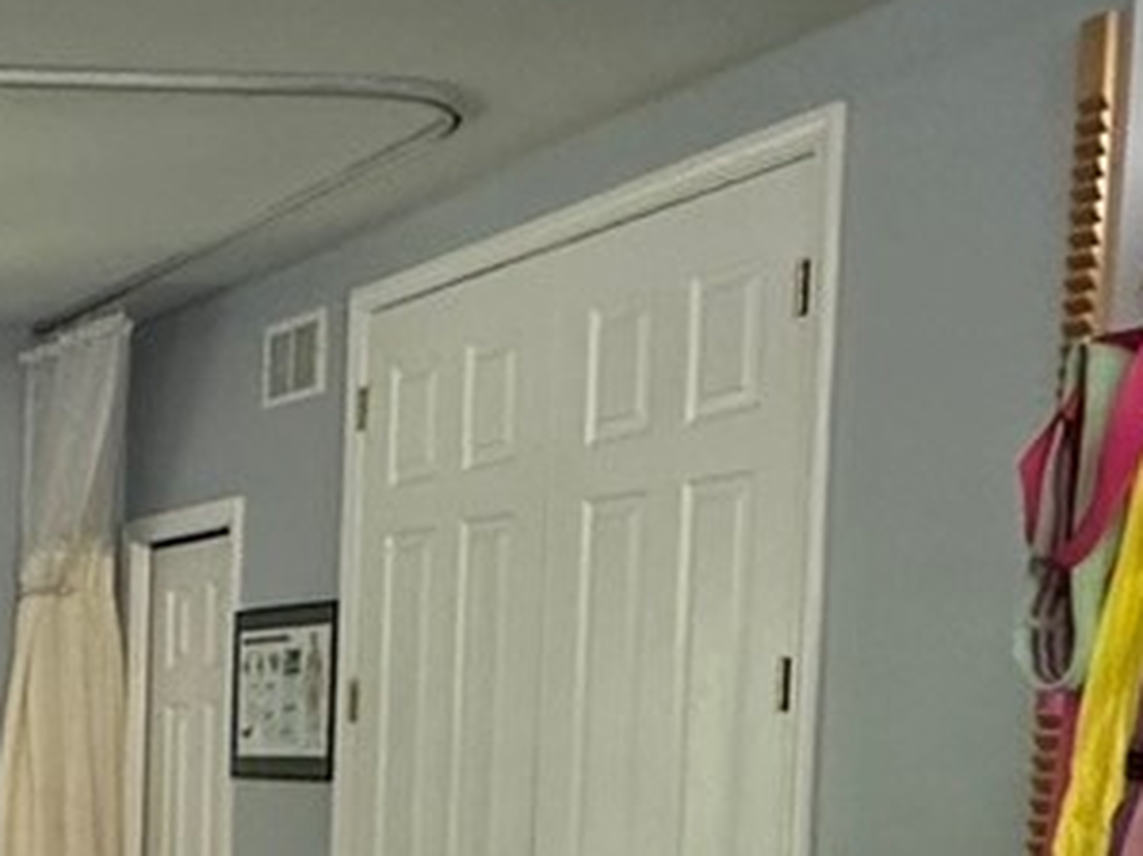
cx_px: -638
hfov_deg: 21.3
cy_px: 1051
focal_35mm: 75
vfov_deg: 18.5
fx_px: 2475
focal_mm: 2.22
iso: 250
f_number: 2.2
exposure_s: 1/60
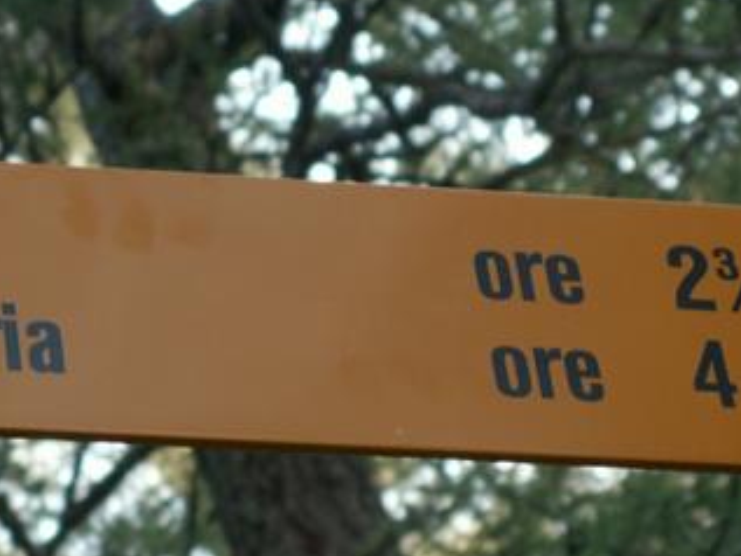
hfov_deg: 9.3
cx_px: 243
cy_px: 311
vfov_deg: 7.0
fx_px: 4540
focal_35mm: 212
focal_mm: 17.16
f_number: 3.5
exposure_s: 1/40
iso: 50
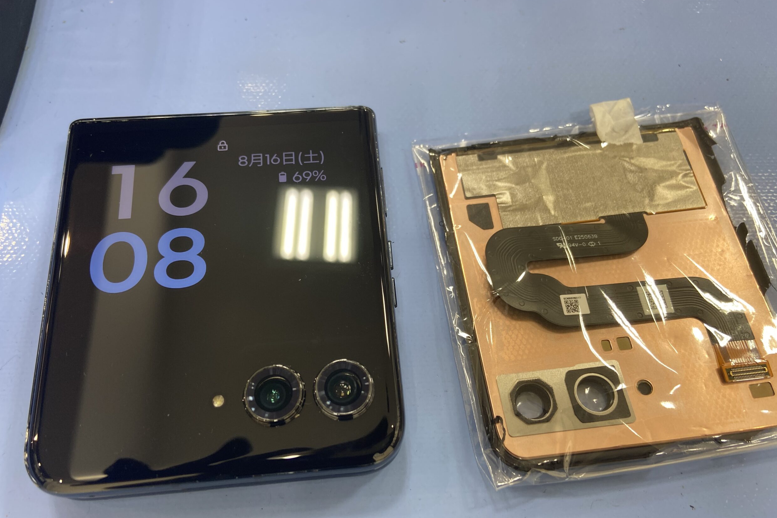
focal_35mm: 28
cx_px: 386
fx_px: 604
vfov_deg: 46.3
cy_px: 292
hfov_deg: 65.5
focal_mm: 4.25
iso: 80
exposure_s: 1/100
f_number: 1.8
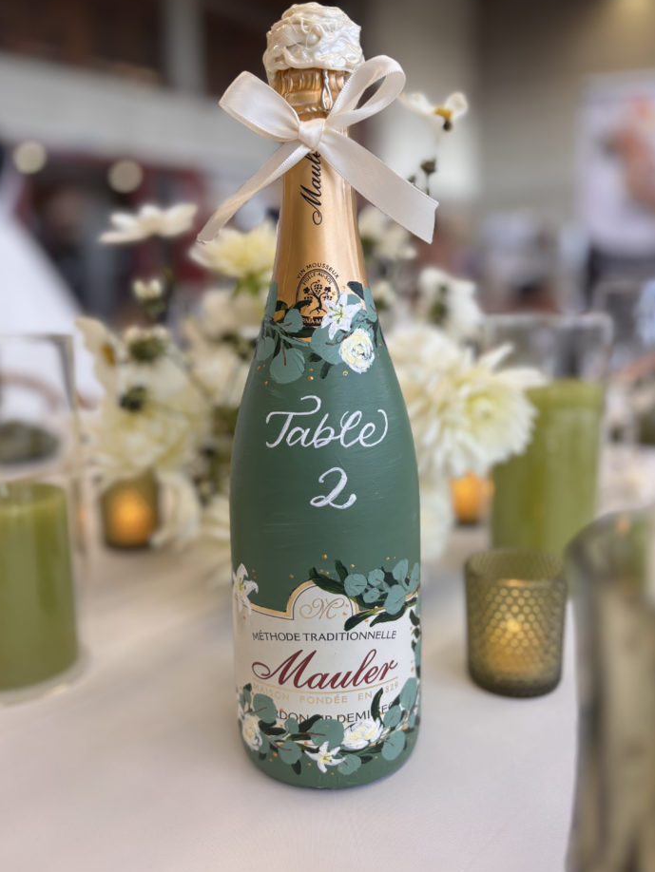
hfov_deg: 48.2
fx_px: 731
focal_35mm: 29
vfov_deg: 61.6
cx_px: 335
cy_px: 427
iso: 64
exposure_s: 1/100
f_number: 1.6
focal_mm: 5.96
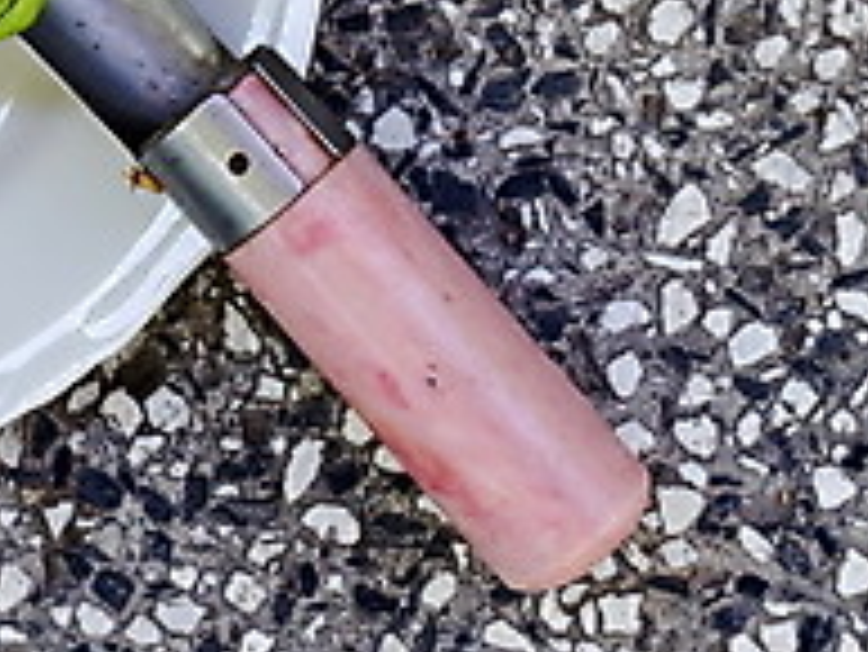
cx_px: -162
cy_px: -58
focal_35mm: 117
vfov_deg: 12.5
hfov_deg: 16.2
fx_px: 2936
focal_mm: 26
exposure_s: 1/100
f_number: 7.1
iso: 320
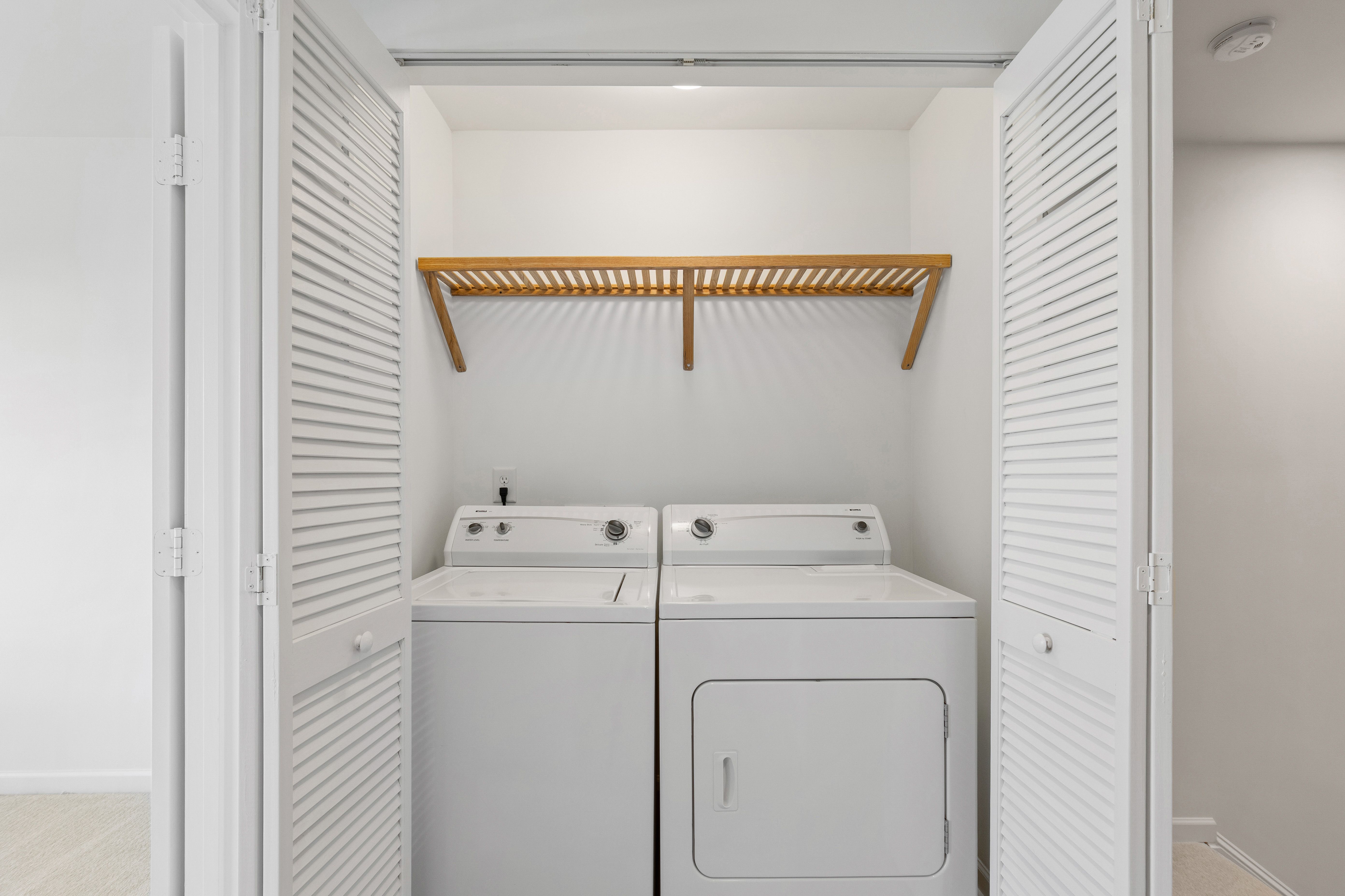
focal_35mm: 15
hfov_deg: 100.4
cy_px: 448
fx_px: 560
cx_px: 672
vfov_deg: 77.3
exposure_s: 1/3
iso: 100
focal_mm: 10
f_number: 8
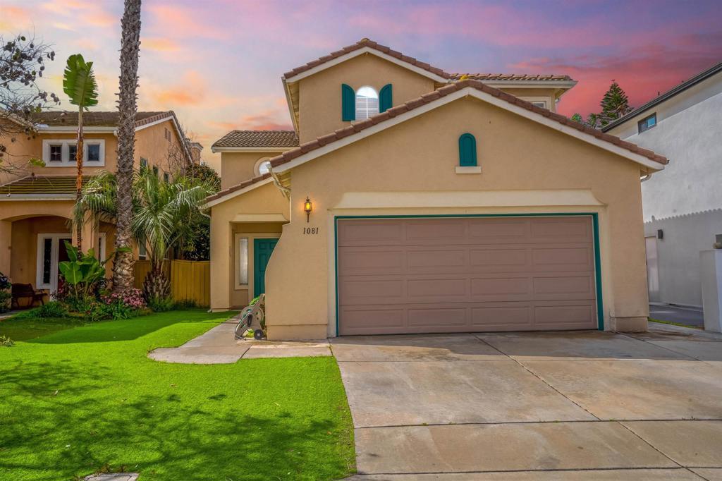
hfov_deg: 69.4
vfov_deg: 49.5
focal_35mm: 26
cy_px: 240
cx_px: 361
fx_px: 521
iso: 100
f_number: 16
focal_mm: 26
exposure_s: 1/320
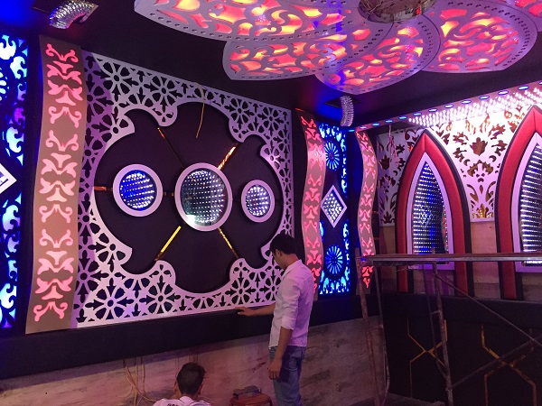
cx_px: 271
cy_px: 203
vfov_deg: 48.2
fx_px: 454
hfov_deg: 61.7
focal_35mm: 29
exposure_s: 1/17
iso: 250
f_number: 2.2
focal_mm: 4.15
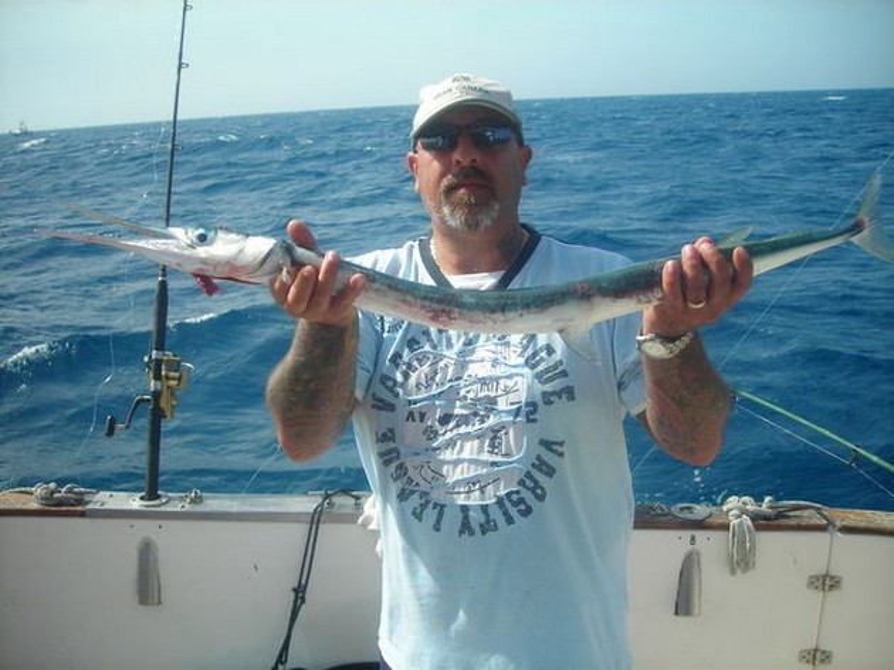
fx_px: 981
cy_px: 335
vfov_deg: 37.7
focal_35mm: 38
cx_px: 447
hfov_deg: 49.0
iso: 50
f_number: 6.4
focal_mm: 6.3
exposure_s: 1/144
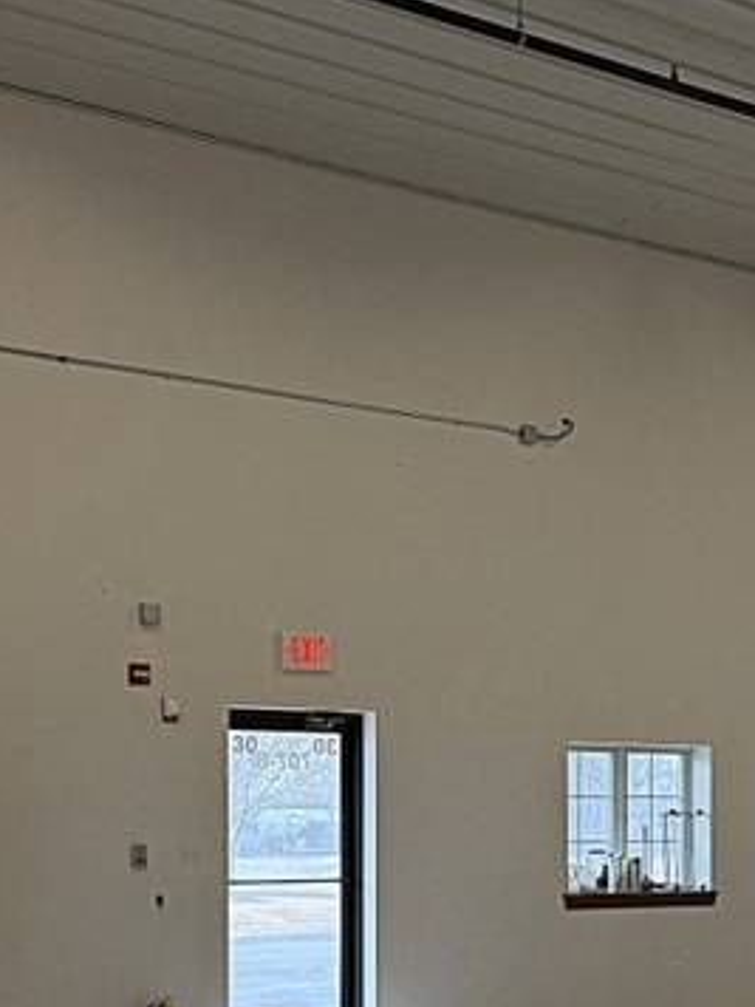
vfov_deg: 34.2
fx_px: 1570
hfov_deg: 27.0
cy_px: 840
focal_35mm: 54
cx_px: 396
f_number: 1.78
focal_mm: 6.76
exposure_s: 1/232
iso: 200
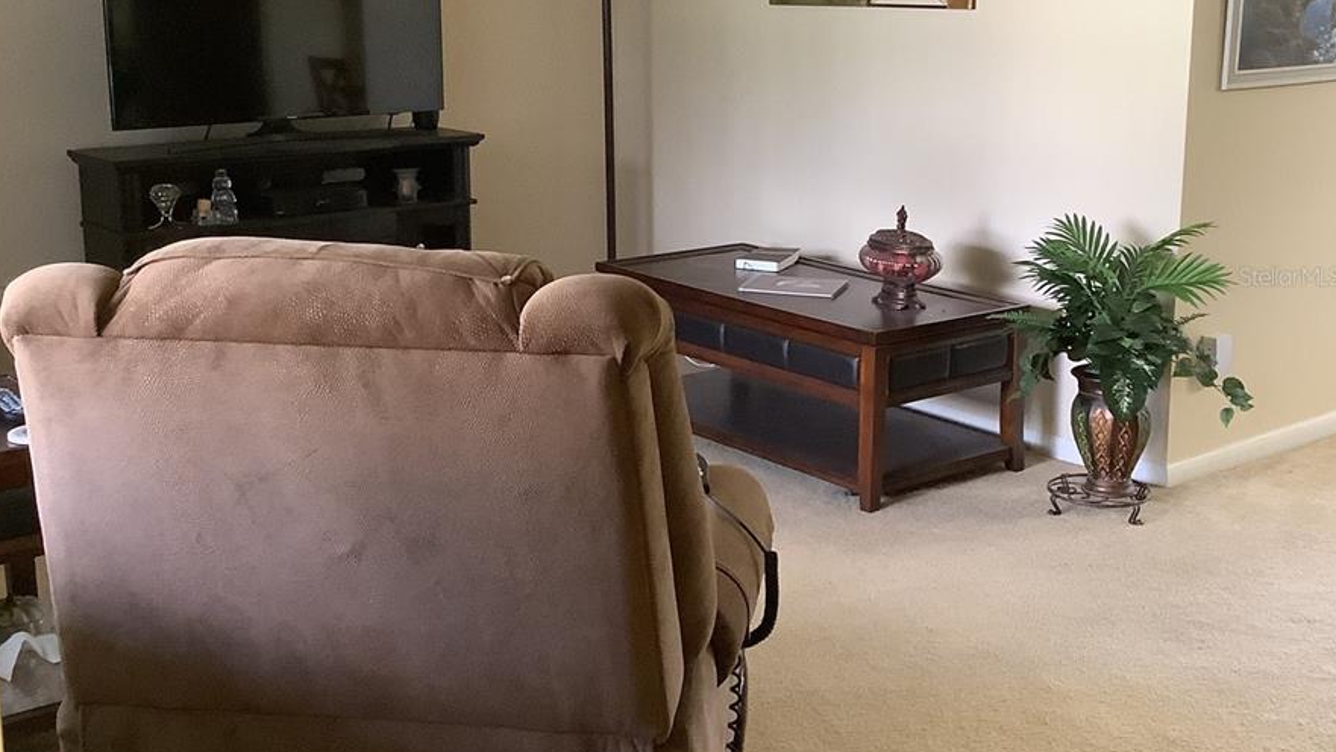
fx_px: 1630
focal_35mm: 46
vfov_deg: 25.9
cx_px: 664
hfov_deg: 44.6
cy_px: 276
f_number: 2.4
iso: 320
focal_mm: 3.3
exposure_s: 1/33
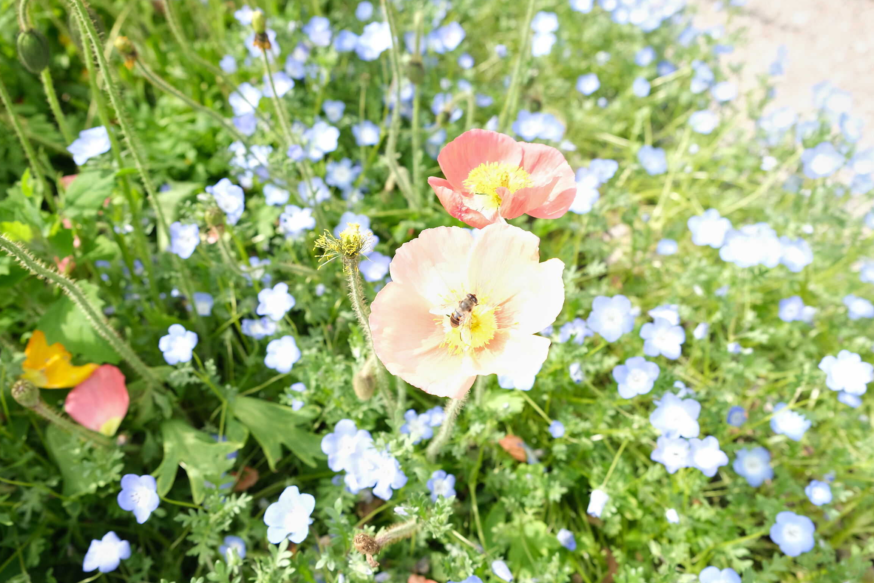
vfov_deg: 46.4
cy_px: 298
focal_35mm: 28
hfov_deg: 65.5
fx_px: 680
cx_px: 436
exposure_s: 1/170
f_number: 4.5
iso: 160
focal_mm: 18
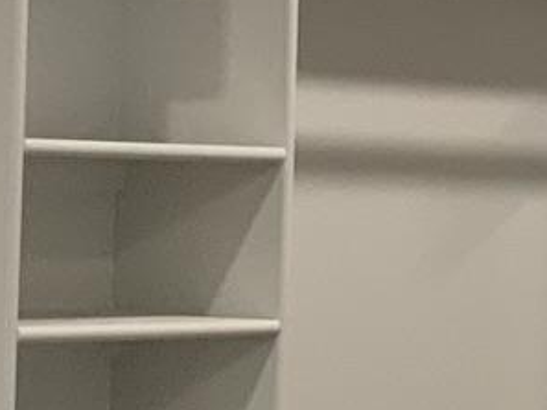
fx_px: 3162
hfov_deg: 9.8
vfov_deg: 7.4
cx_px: 475
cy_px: 151
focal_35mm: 200
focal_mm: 3
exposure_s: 1/60
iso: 80
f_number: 1.8
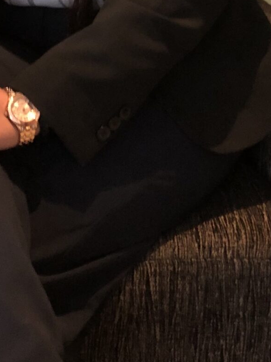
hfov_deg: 16.0
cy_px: -36
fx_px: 961
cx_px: 65
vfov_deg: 20.3
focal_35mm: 92
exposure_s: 1/4
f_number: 1.8
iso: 160
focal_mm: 4
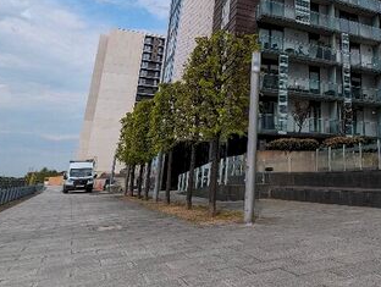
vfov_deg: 46.1
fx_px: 320
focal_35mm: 29
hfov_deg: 55.1
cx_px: 329
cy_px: 62
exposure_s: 1/1422
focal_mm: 1.95
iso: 46
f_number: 2.2
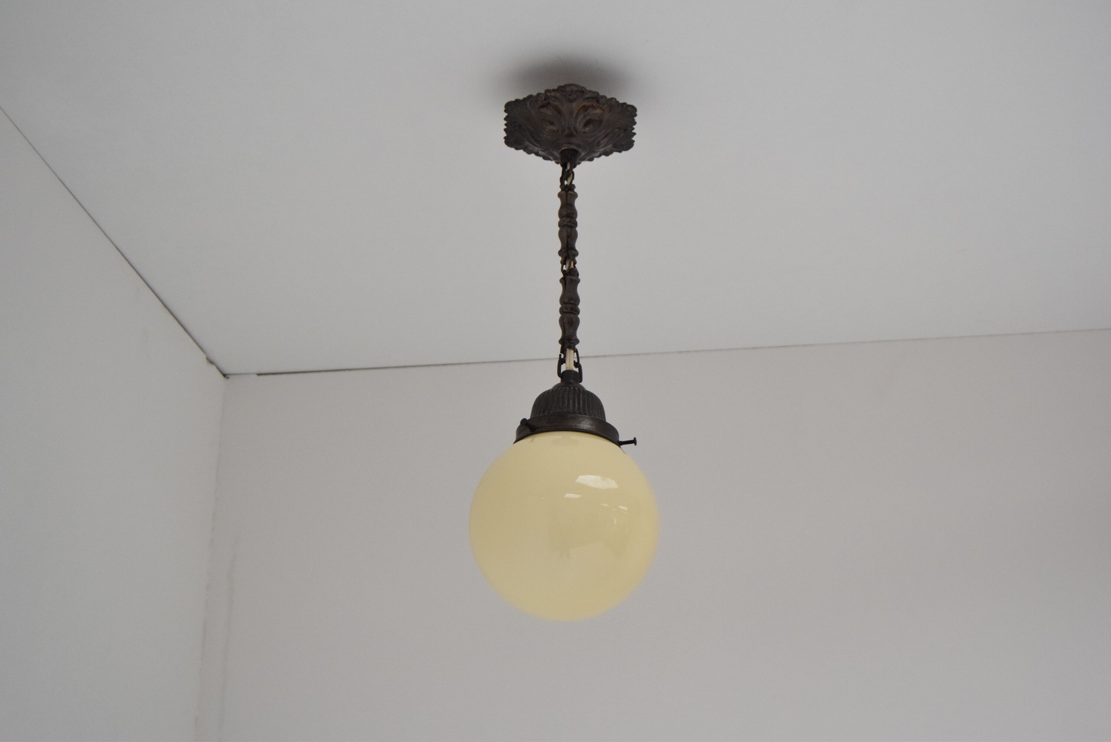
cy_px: 371
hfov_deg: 35.0
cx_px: 556
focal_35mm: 57
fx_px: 1760
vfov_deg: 23.8
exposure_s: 1/125
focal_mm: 38
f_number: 5.6
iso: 1600
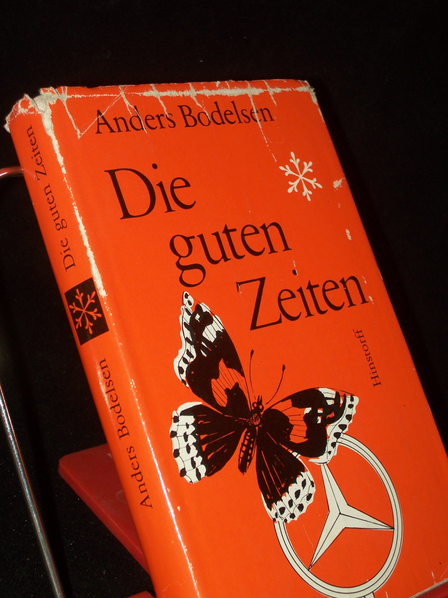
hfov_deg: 22.3
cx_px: 224
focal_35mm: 66
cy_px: 299
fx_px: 1139
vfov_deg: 29.4
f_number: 3.6
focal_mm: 11
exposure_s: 1/80
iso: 80
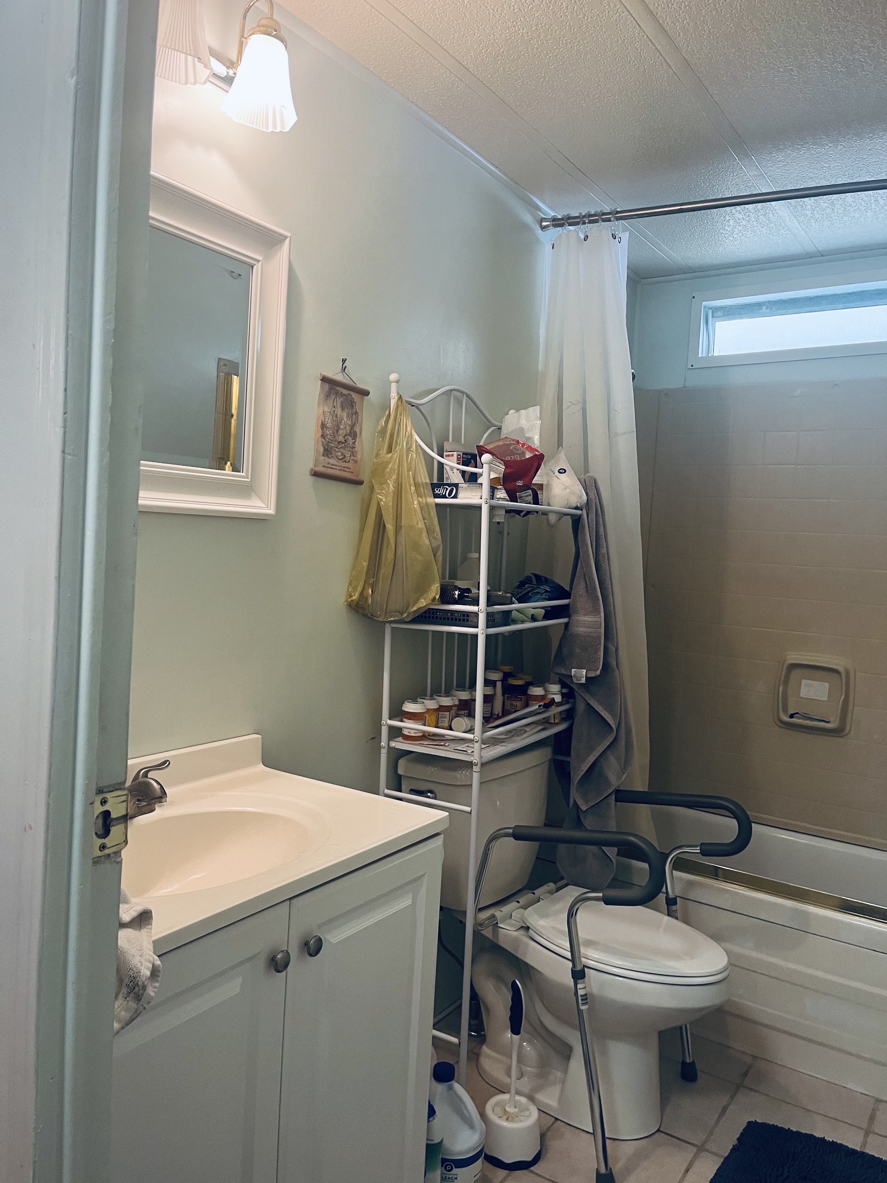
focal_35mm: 26
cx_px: 444
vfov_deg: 67.3
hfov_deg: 53.1
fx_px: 888
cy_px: 592
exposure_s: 1/60
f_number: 1.6
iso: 125
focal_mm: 5.1
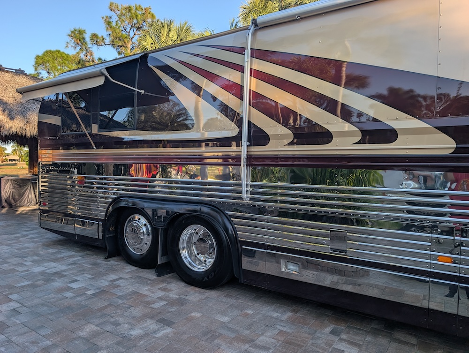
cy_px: 176
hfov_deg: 71.5
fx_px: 326
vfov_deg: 56.9
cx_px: 234
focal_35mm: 24
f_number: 1.68
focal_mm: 6.9
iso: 21
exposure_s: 1/360
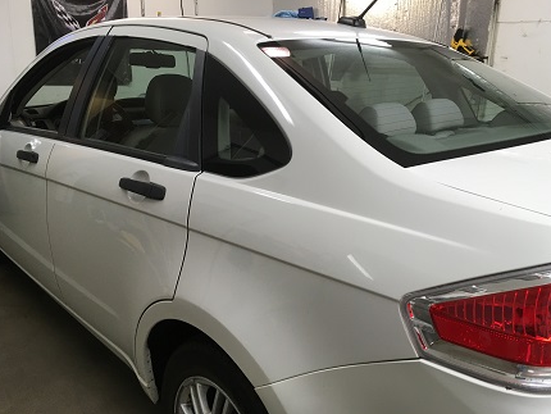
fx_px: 494
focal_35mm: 31
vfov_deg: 45.5
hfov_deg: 58.3
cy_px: 197
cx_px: 279
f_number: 2.2
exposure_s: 1/30
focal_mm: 4.15
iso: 40
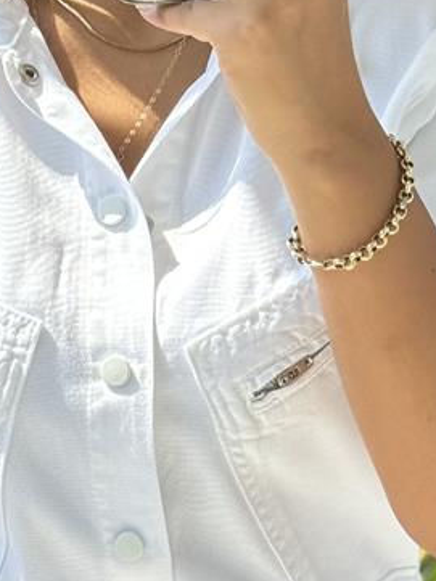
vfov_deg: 11.2
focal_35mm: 177
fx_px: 2971
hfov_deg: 8.4
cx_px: 175
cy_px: 329
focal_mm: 6.76
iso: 64
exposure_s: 1/615
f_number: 1.78
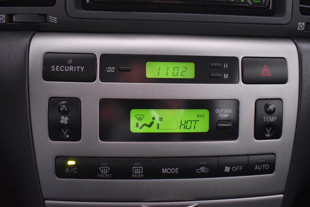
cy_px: 104
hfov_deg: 61.9
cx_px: 155
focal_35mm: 30
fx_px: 258
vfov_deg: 43.6
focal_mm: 20
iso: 3200
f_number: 3.8
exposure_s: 1/30
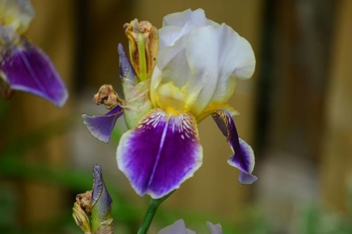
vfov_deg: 4.6
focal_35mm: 300
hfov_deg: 6.9
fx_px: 2931
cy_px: 117
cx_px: 176
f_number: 5.6
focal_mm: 200
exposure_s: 1/250
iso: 100
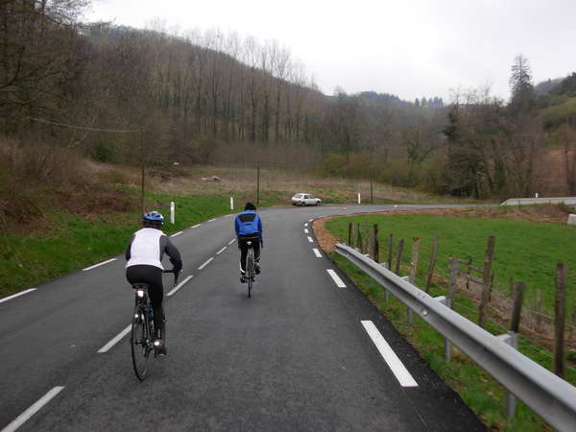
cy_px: 216
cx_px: 288
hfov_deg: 49.0
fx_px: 632
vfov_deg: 37.7
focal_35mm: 38
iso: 79
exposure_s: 1/111
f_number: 2.9
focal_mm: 6.3
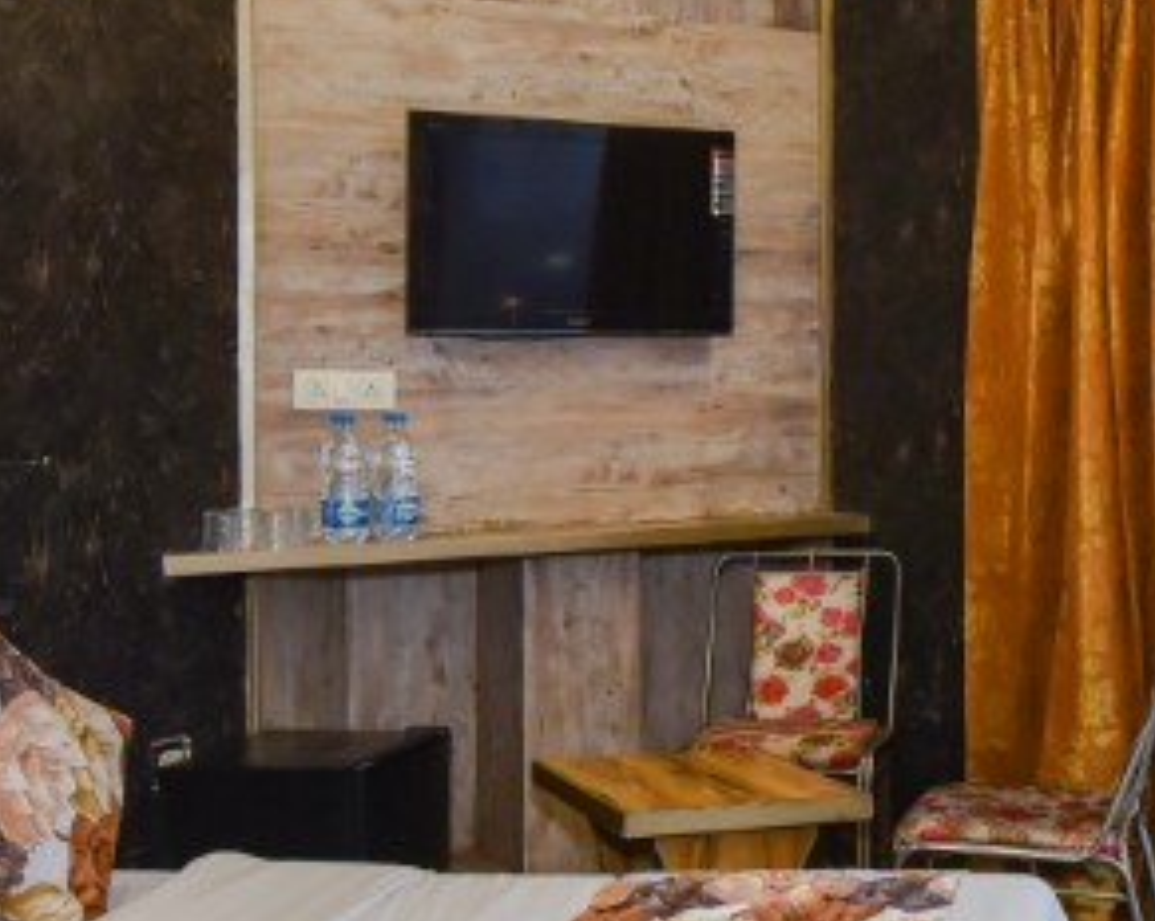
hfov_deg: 31.8
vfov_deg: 27.0
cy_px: 363
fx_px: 1912
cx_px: 1062
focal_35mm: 56
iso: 1000
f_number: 8
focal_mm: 16
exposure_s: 1/50
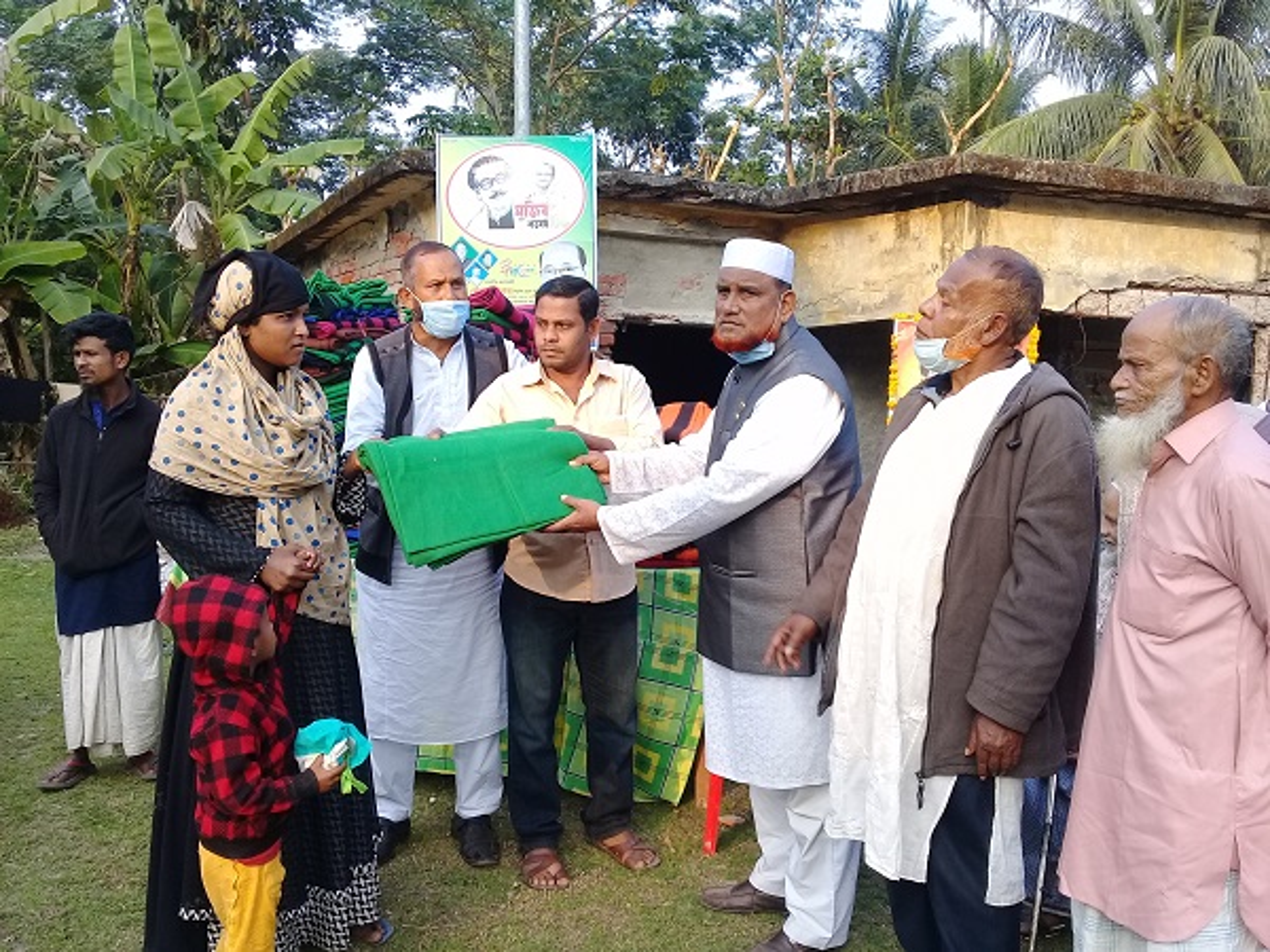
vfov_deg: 45.4
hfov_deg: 58.4
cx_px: 635
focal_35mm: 31
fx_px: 1137
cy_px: 476
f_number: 2.2
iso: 50
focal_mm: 3.3
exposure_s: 1/150
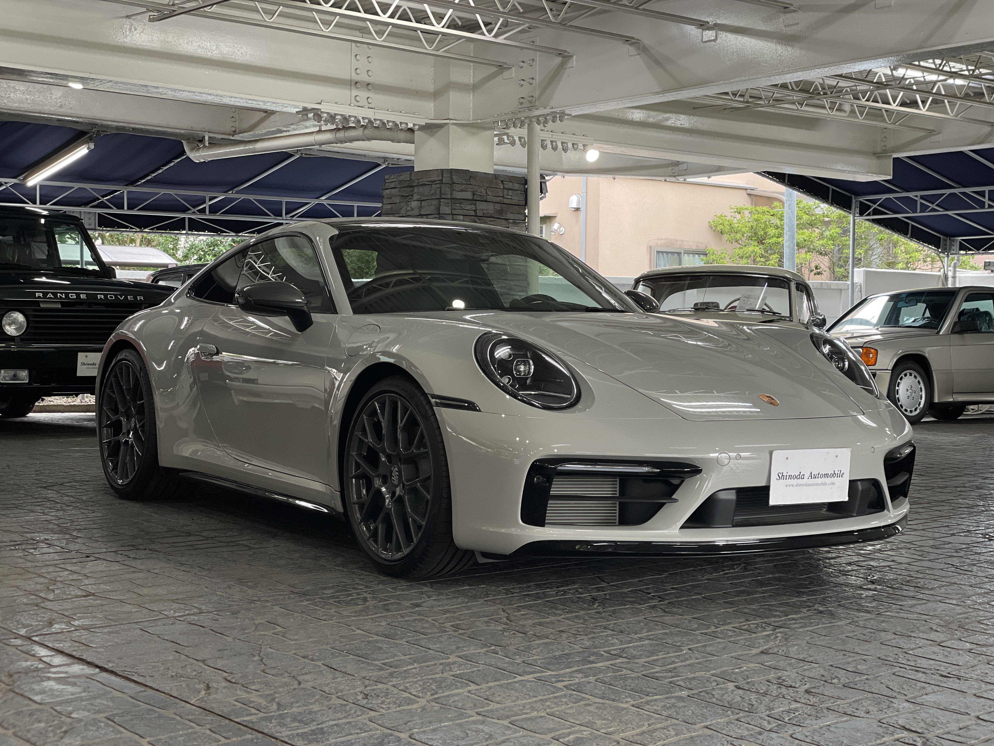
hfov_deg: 36.8
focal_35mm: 52
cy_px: 373
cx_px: 497
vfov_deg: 28.0
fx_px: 1493
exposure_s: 1/100
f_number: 2
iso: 64
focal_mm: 6
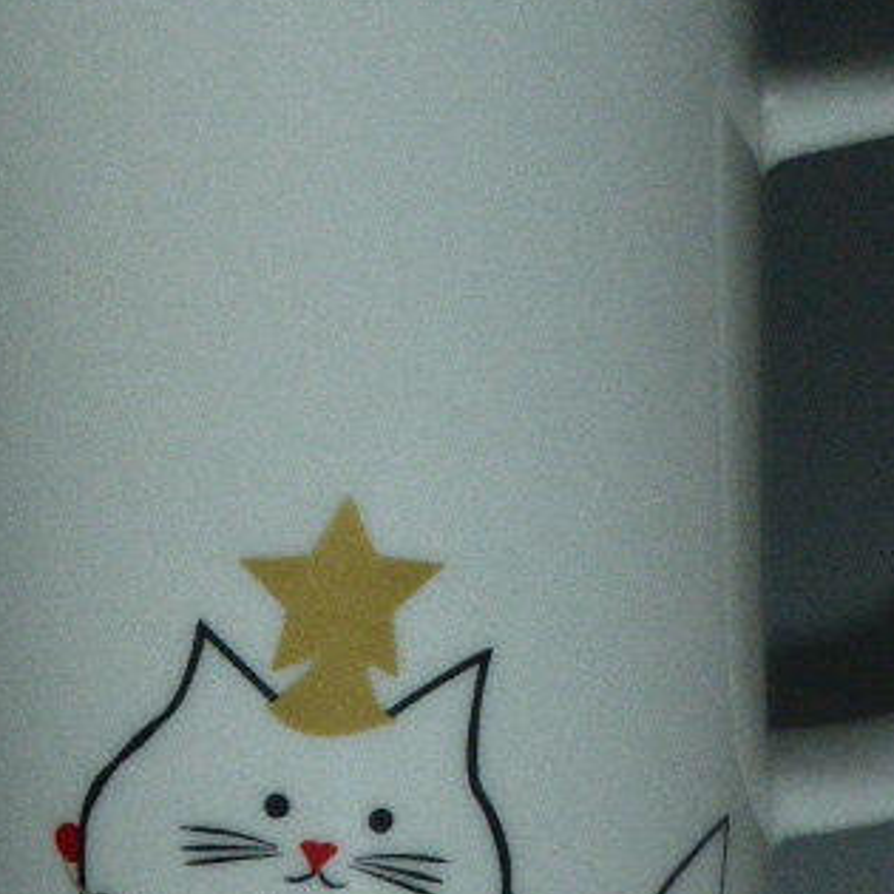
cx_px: 394
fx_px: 4149
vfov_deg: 12.3
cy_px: 641
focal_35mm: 142
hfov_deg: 12.3
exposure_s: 1/60
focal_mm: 13.3
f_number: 5
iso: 640
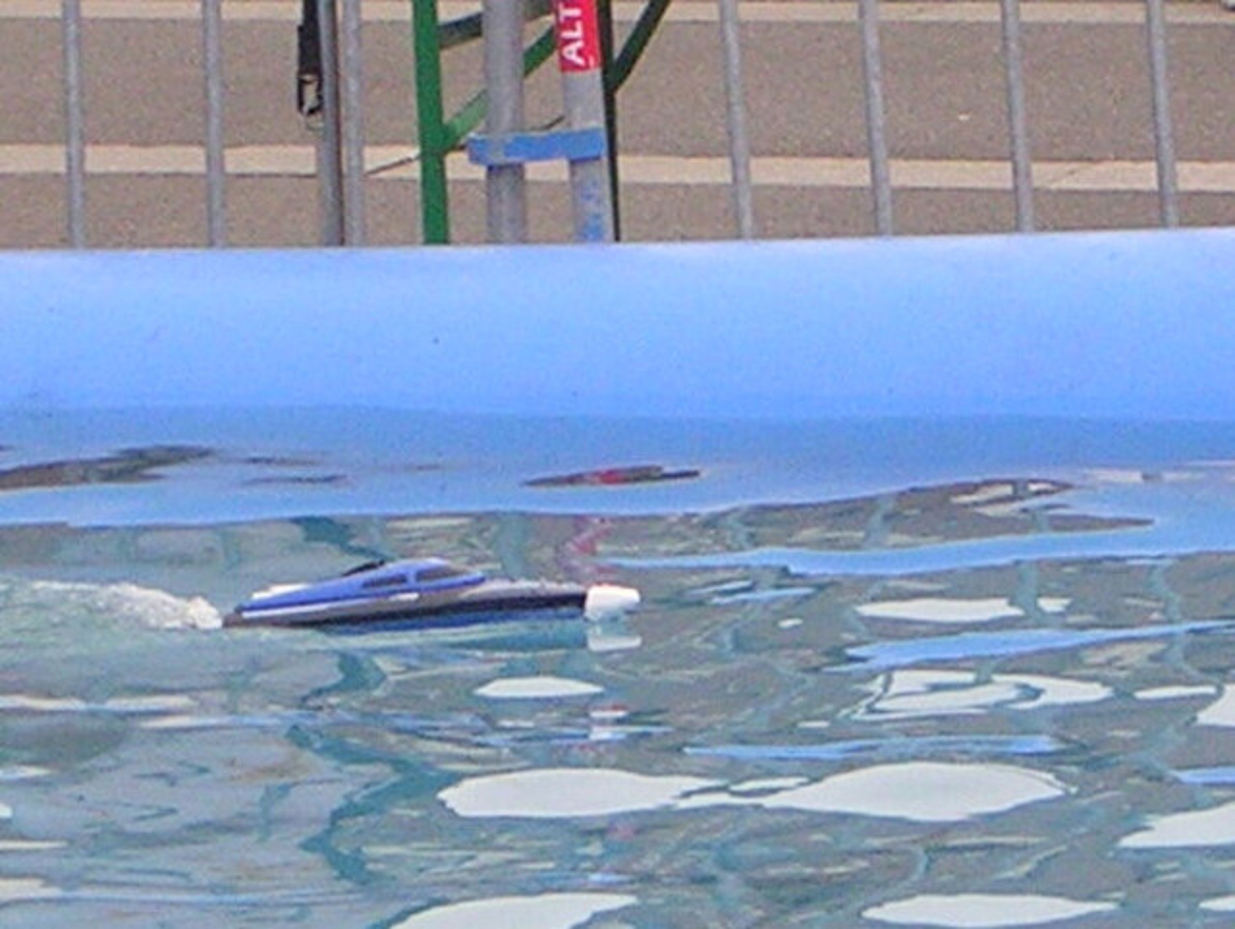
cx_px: 618
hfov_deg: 18.7
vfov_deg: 14.1
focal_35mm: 105
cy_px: 464
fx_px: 3749
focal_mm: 15.9
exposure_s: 1/428
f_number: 4.6
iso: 100
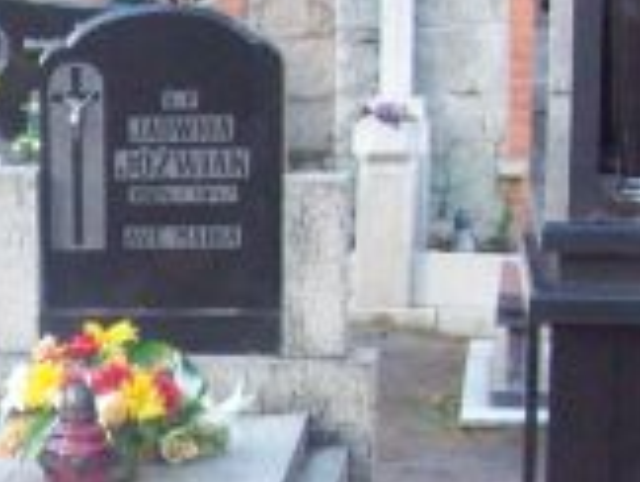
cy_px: 585
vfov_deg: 10.3
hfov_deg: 13.2
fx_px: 2629
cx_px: -277
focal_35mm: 142
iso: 200
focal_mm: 6
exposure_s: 1/77.7
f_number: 2.7
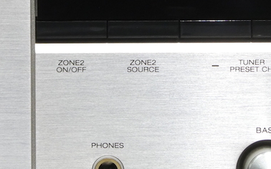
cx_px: 54
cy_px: 39
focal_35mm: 385
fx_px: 2843
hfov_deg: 5.5
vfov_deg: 3.4
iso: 200
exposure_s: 1/13
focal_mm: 25.6
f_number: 5.4
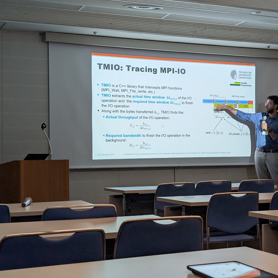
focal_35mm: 58
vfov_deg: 29.6
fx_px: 527
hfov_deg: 29.5
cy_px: 140
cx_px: 154
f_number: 1.68
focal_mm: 6.9
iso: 71
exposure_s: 1/24
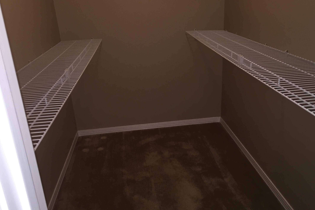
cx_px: 161
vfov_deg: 42.3
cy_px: 101
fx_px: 271
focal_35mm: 31
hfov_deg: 60.3
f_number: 2.2
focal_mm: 4.15
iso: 80
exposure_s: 1/24
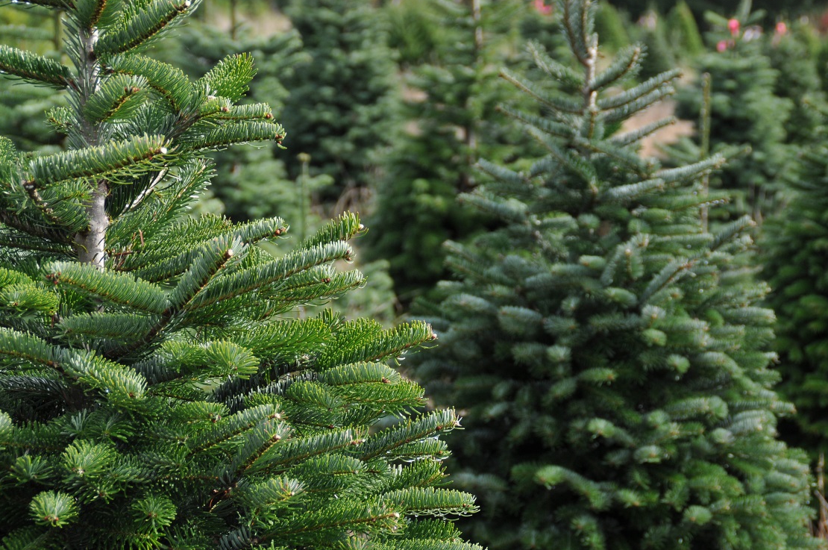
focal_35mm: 139
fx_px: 3193
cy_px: 267
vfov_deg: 9.8
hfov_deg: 14.8
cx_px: 462
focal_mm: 80
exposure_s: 1/200
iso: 200
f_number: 7.1
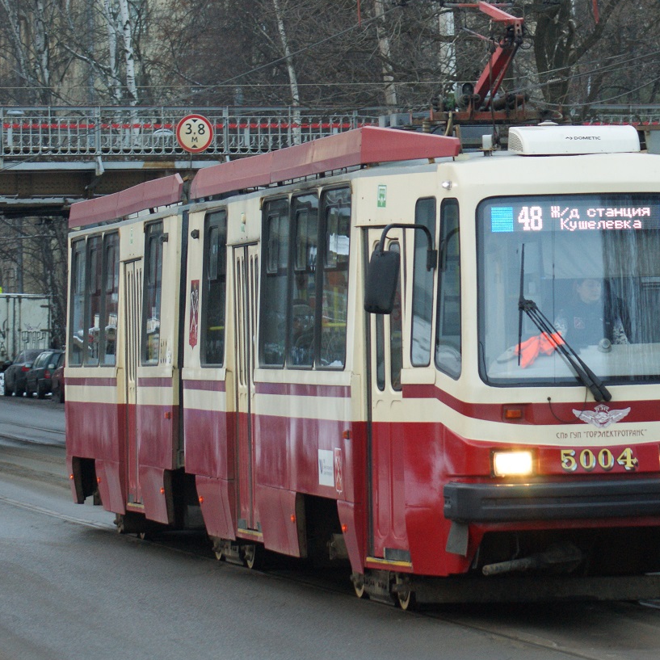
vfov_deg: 7.5
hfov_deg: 7.5
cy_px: 279
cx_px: 470
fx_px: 5048
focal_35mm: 234
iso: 400
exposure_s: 1/100
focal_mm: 100
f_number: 5.6
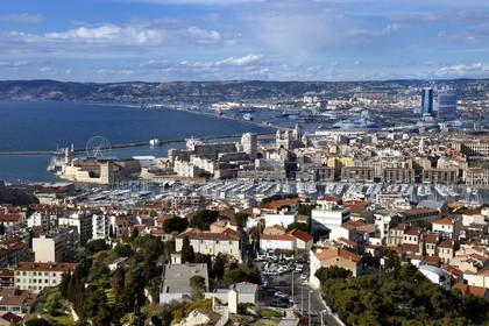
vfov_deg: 23.4
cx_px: 244
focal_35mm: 58
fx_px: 788
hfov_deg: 34.5
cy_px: 163
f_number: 13
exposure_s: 1/320
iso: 200
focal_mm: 58
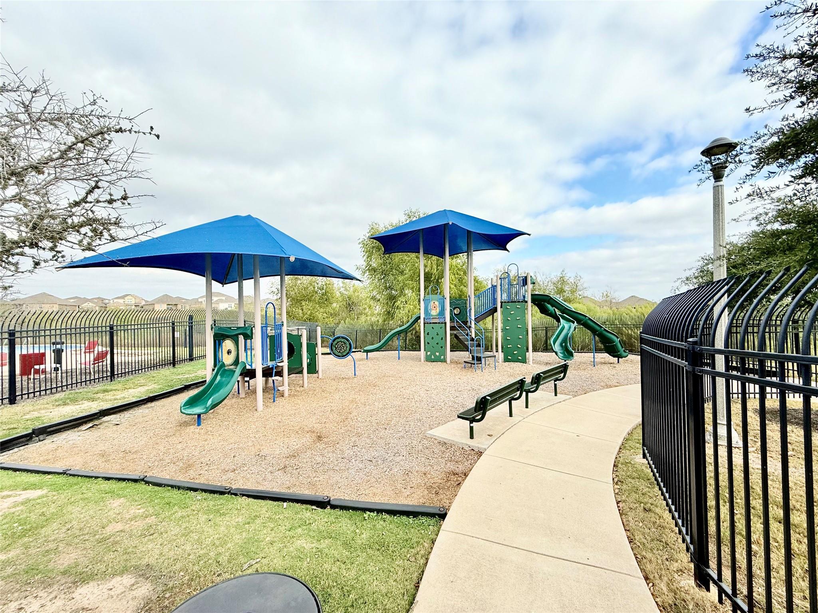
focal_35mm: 14
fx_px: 331
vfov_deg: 85.7
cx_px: 409
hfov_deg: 102.1
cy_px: 306
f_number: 2.2
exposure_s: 1/1431
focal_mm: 2.22
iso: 50
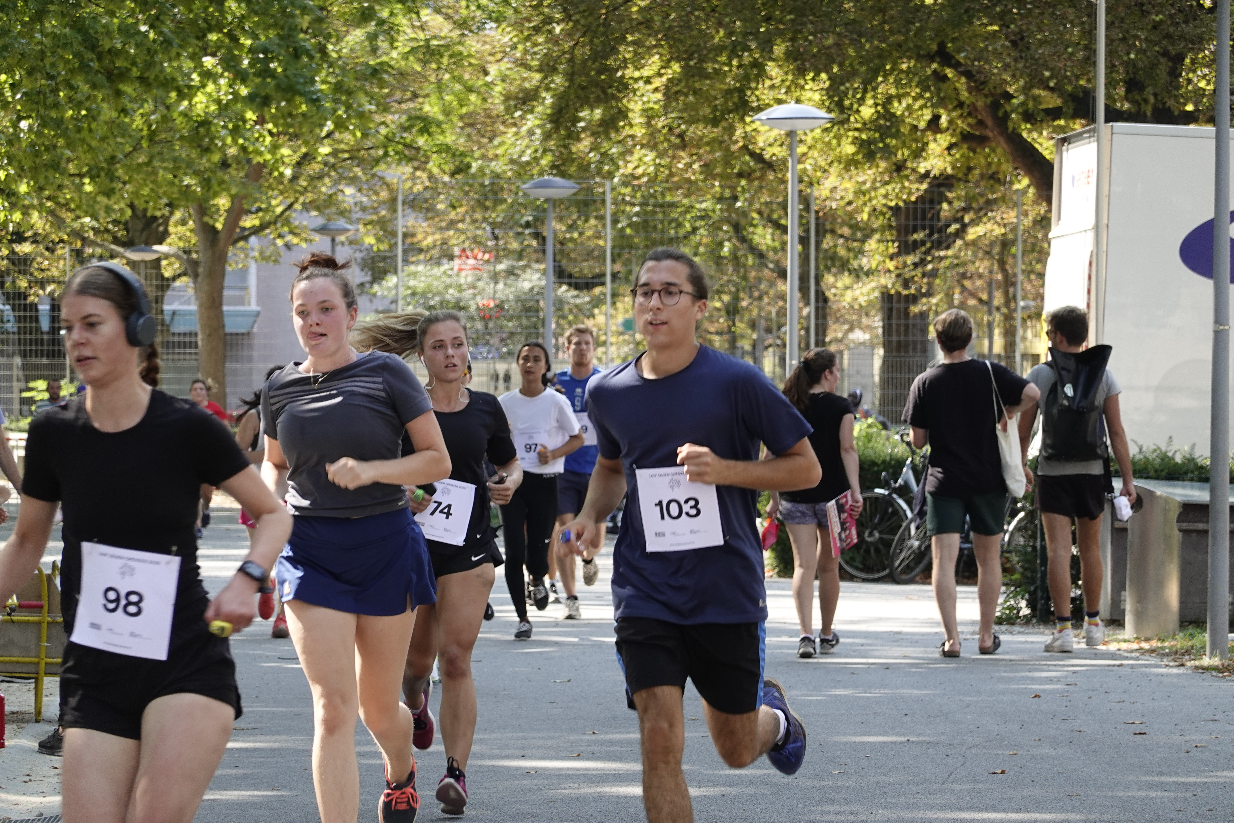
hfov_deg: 10.3
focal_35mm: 200
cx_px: 617
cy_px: 412
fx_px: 6855
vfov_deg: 6.9
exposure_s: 1/200
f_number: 4.5
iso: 200
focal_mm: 72
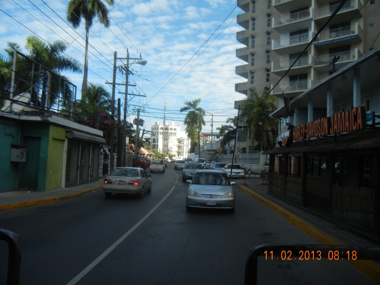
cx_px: 190
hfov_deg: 60.0
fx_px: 329
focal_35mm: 30
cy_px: 142
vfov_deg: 46.8
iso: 160
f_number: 7
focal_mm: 5.4
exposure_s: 1/258
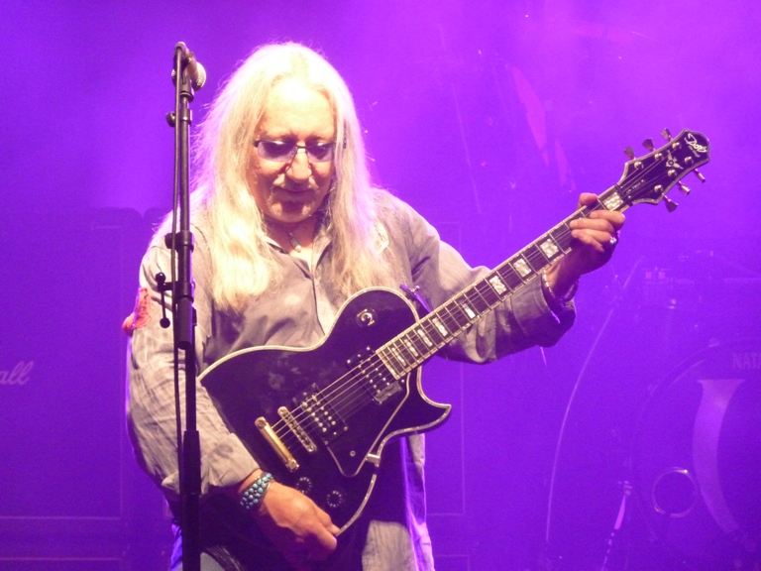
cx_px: 380
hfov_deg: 11.7
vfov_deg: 8.8
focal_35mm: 169
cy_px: 286
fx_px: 3715
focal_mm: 27.8
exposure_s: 1/80
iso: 800
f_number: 4.5
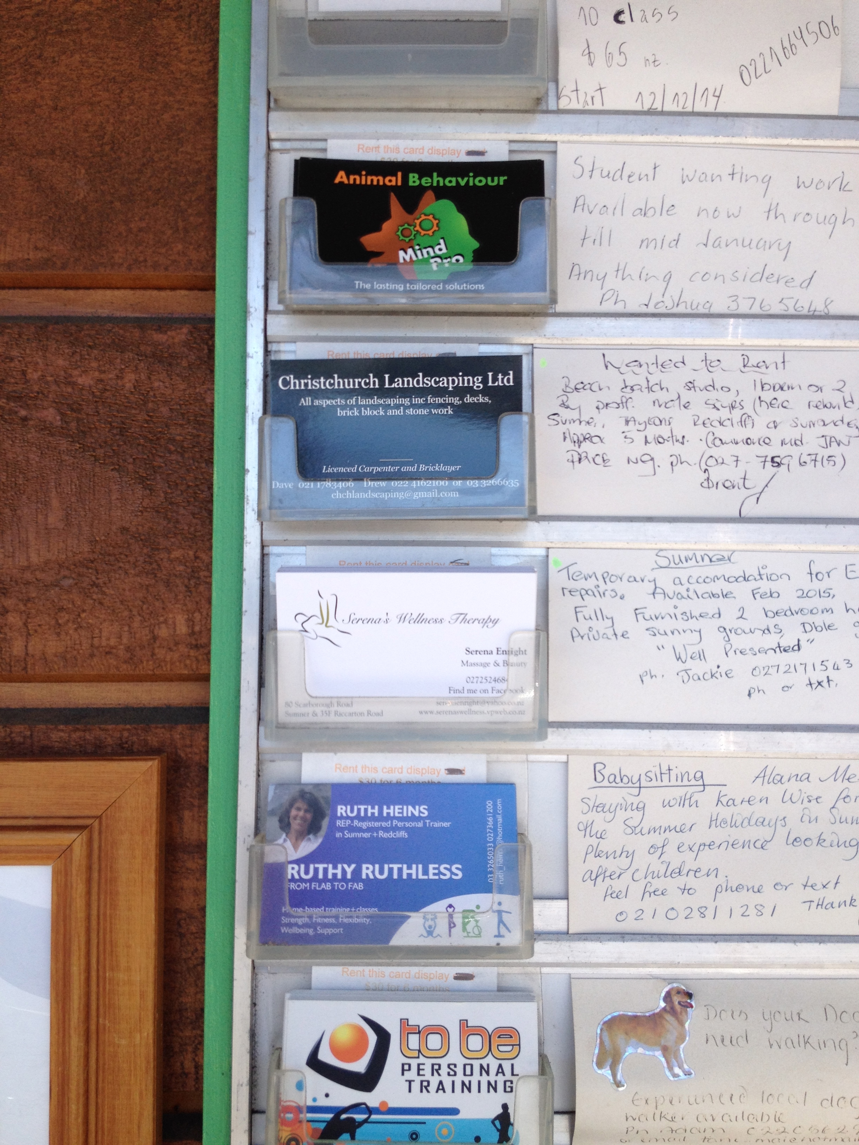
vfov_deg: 52.6
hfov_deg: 40.7
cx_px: 430
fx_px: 1158
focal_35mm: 35
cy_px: 572
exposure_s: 1/378
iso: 50
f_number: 2.4
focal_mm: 4.28
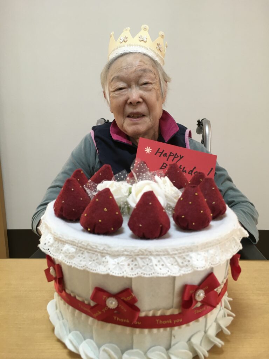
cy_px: 180
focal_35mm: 29
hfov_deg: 48.2
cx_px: 134
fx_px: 300
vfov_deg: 61.7
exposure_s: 1/30
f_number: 2.2
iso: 64
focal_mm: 4.15
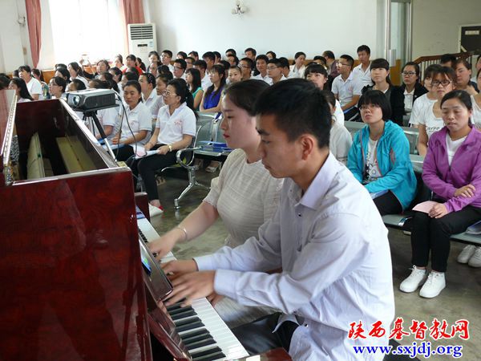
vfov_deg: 36.0
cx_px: 240
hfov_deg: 46.8
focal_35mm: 40
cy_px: 180
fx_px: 556
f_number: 2.8
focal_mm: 8.5
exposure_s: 1/15
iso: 200
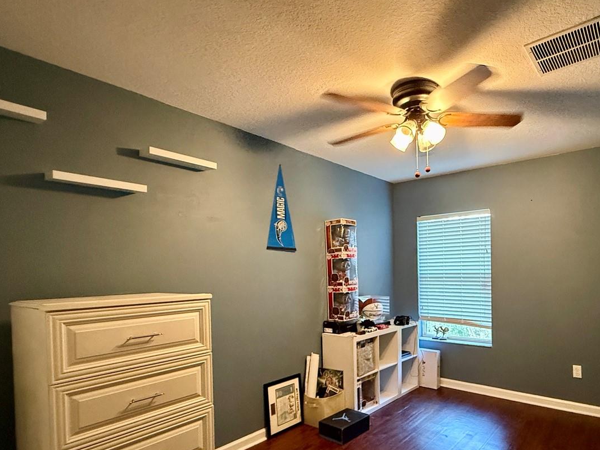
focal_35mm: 21
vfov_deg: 62.6
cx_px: 376
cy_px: 278
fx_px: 364
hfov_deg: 77.5
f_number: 2.2
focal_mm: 2.22
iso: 800
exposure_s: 1/60
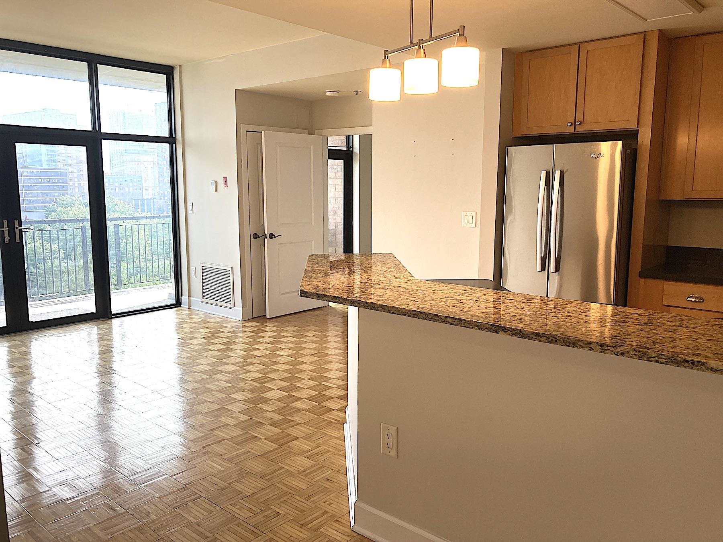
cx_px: 362
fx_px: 585
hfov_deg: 63.4
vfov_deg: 49.7
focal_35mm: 28
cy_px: 271
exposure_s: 1/120
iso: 50
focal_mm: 3.99
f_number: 1.8
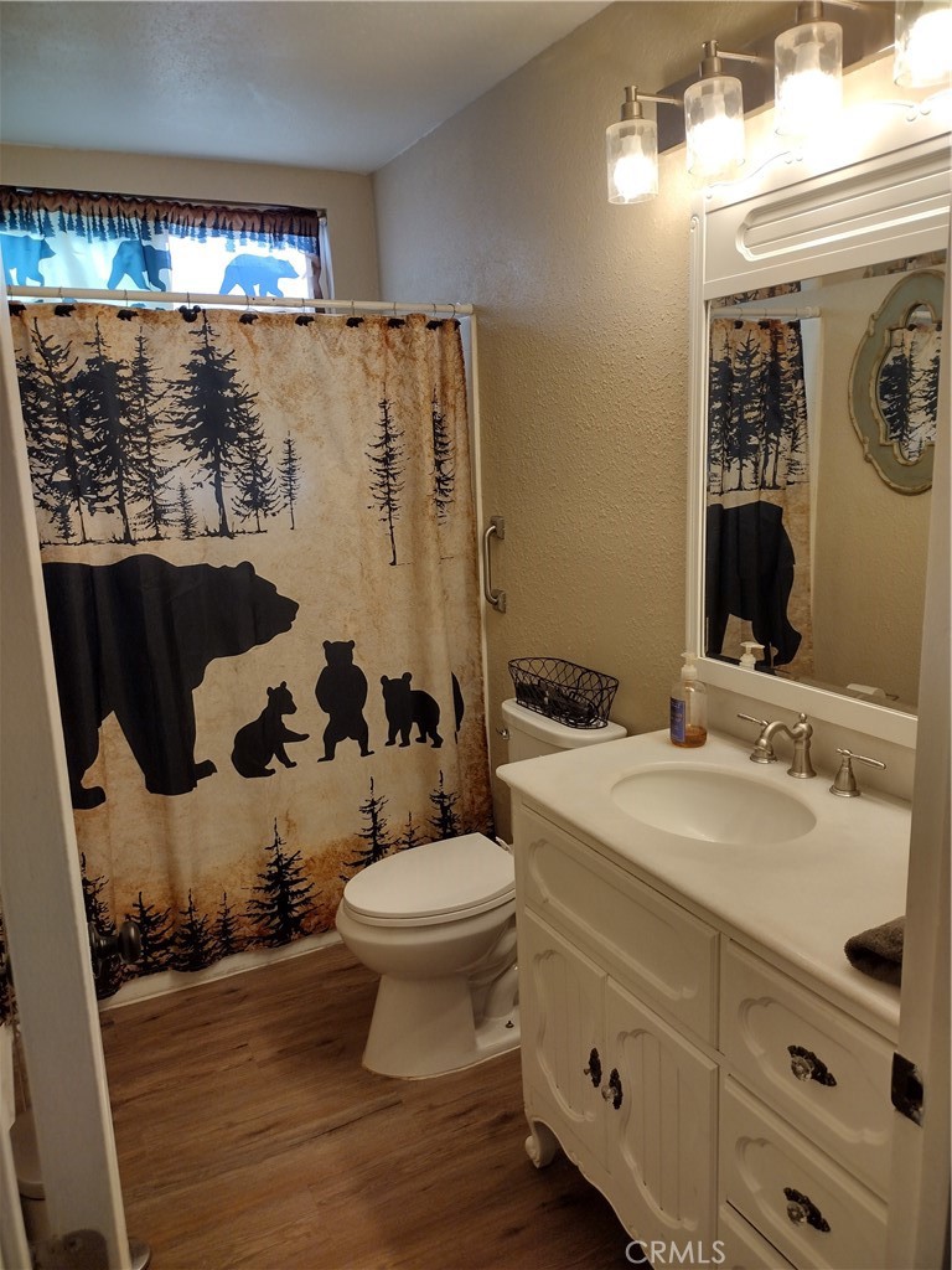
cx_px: 476
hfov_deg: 51.4
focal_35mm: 27
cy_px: 635
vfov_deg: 65.3
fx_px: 990
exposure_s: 1/134
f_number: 1.7
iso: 100
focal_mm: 4.71
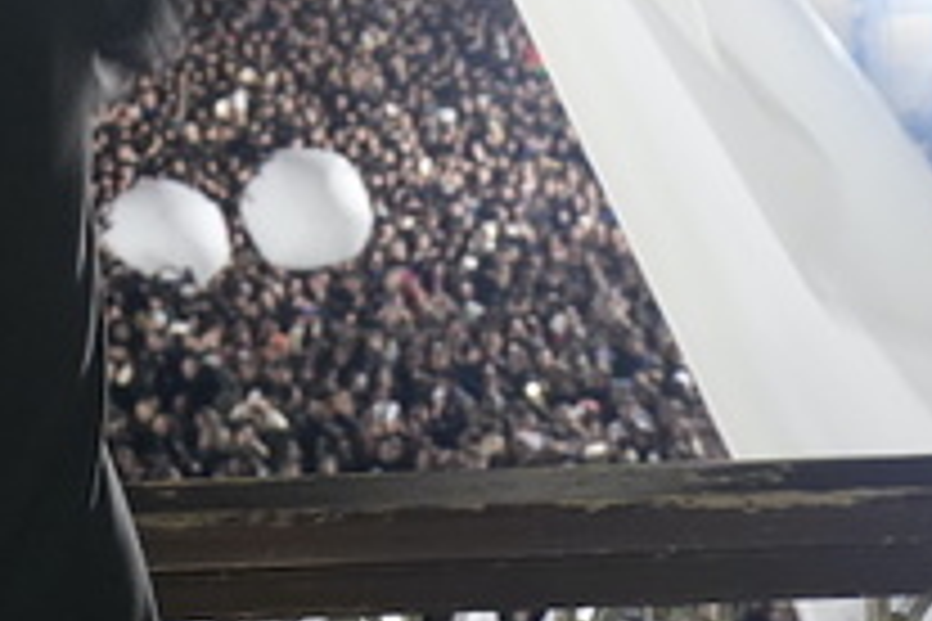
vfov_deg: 12.2
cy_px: -405
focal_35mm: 105
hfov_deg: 18.5
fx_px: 2718
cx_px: -180
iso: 3200
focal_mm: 30
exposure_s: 1/50
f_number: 5.6
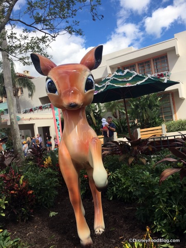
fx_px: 208
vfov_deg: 61.7
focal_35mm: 29
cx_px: 93
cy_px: 124
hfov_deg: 48.2
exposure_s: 1/1221
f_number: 2.2
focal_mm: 4.15
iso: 25
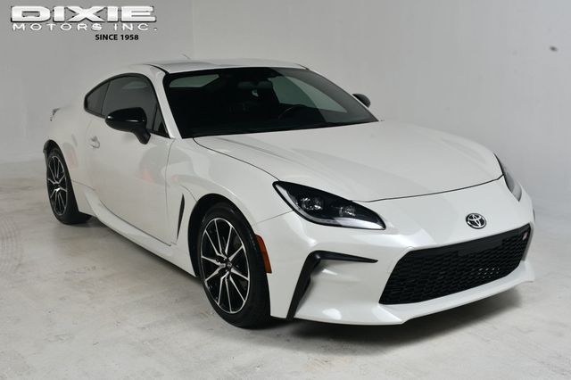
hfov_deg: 48.5
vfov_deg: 33.4
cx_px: 286
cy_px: 190
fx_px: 634
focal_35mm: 40
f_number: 14
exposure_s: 1/160
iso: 100
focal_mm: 27
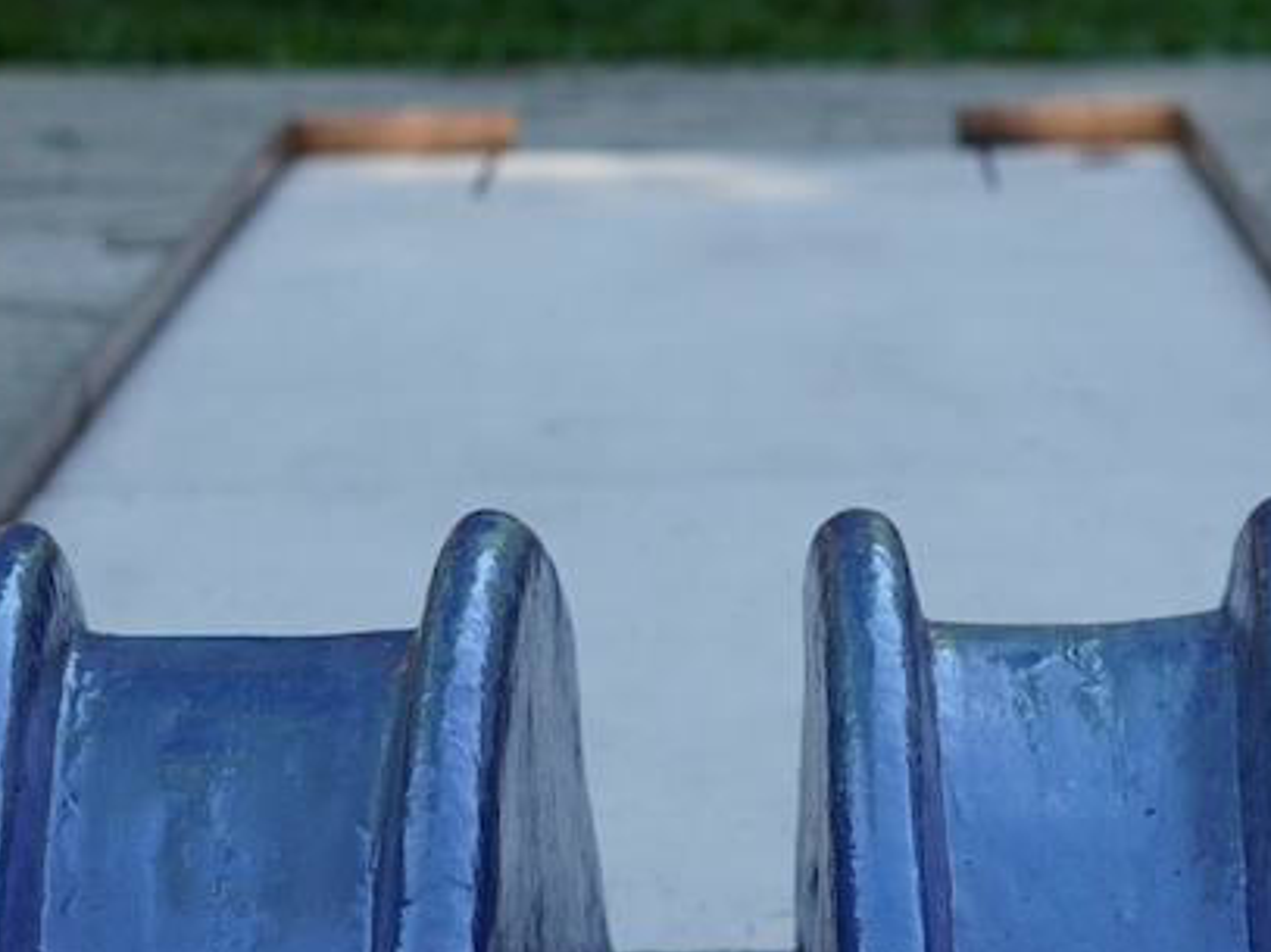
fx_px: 6497
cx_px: 618
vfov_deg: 8.4
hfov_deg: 11.2
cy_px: 855
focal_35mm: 177
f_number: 4
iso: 125
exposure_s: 1/160
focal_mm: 50
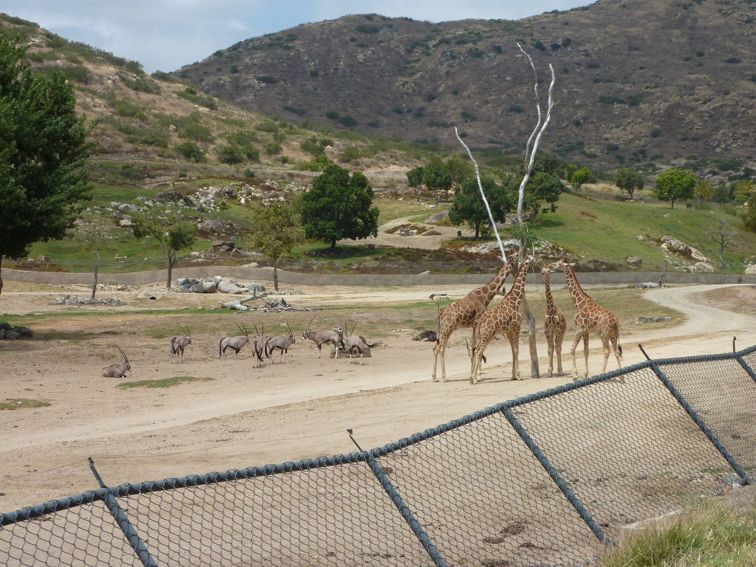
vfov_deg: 20.4
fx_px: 1572
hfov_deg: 27.0
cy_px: 284
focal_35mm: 72
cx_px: 378
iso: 80
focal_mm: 11.9
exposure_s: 1/400
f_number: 5.6
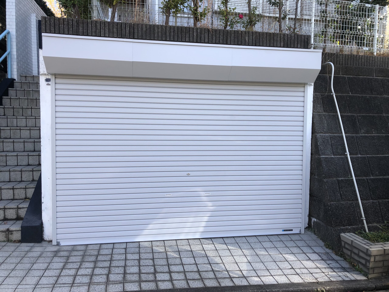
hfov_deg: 63.4
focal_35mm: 28
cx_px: 194
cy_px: 146
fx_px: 315
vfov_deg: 49.7
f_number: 1.8
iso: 20
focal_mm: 3.99
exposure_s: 1/505
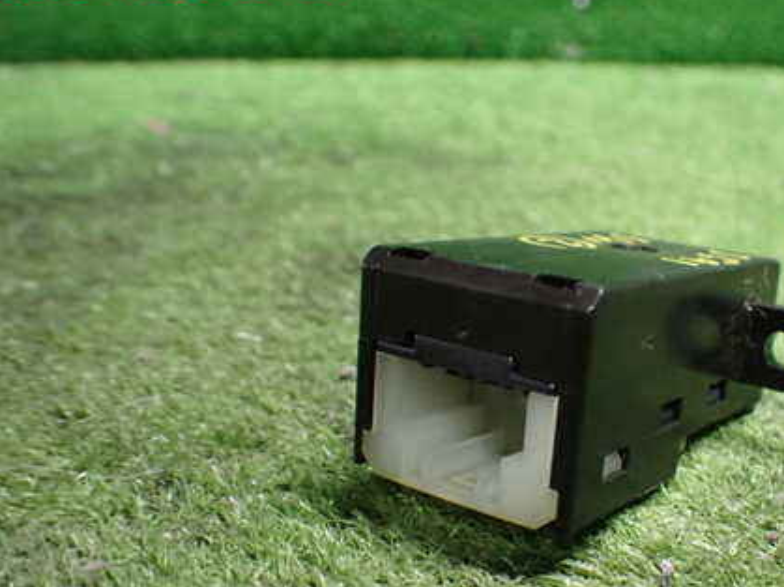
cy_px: 381
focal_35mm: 43
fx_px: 974
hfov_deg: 42.9
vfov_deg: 33.3
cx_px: 559
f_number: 2.3
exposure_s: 1/30
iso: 800
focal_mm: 5.4
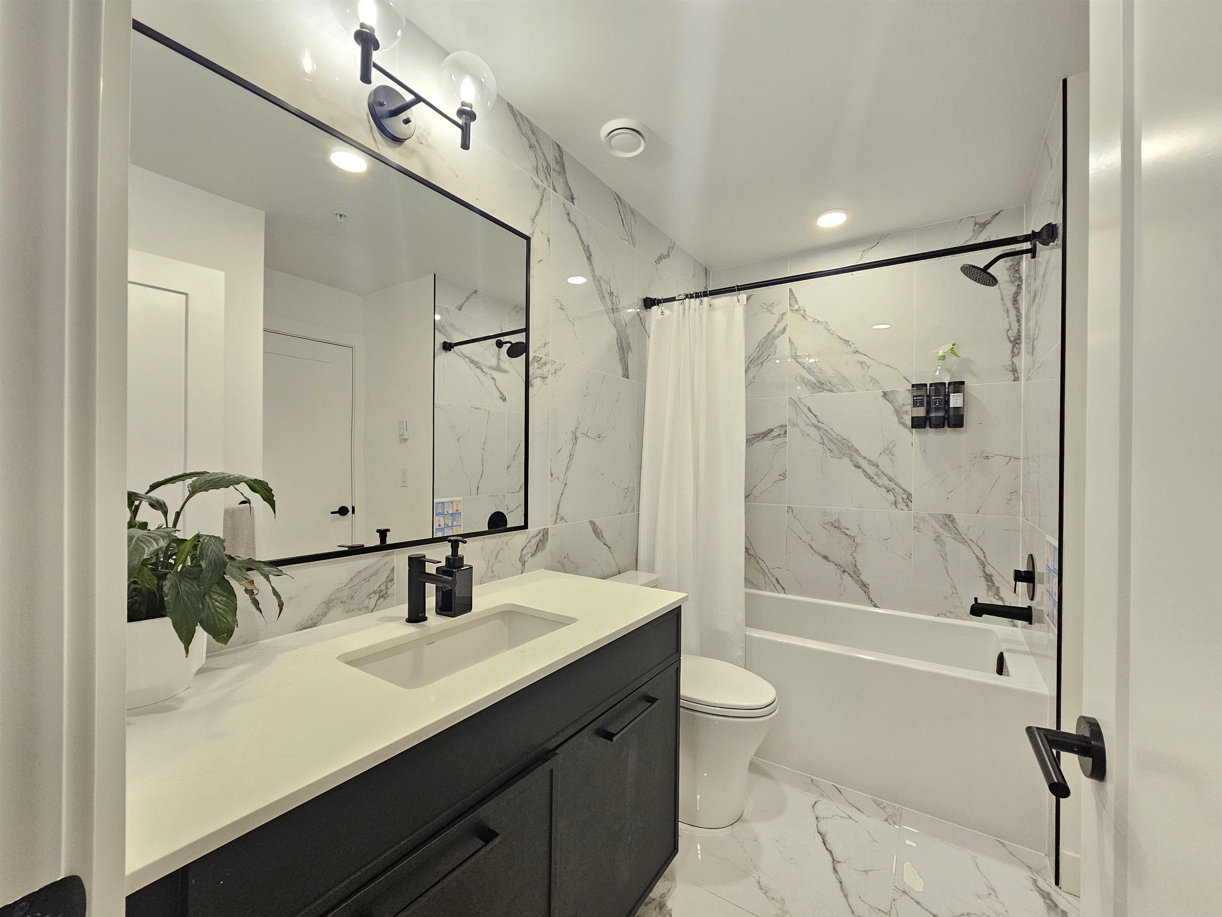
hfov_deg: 106.2
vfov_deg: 89.9
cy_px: 458
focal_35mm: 13
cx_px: 611
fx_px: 459
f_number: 2.2
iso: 400
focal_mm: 2.2
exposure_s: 1/60
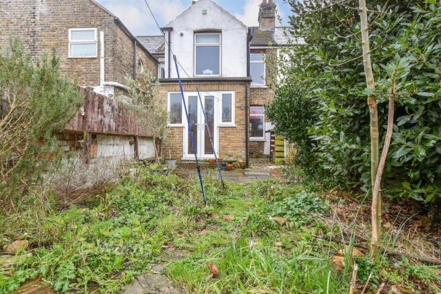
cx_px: 220
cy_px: 147
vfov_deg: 64.6
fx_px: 233
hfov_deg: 86.9
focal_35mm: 19
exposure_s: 1/20
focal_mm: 13
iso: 400
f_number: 8
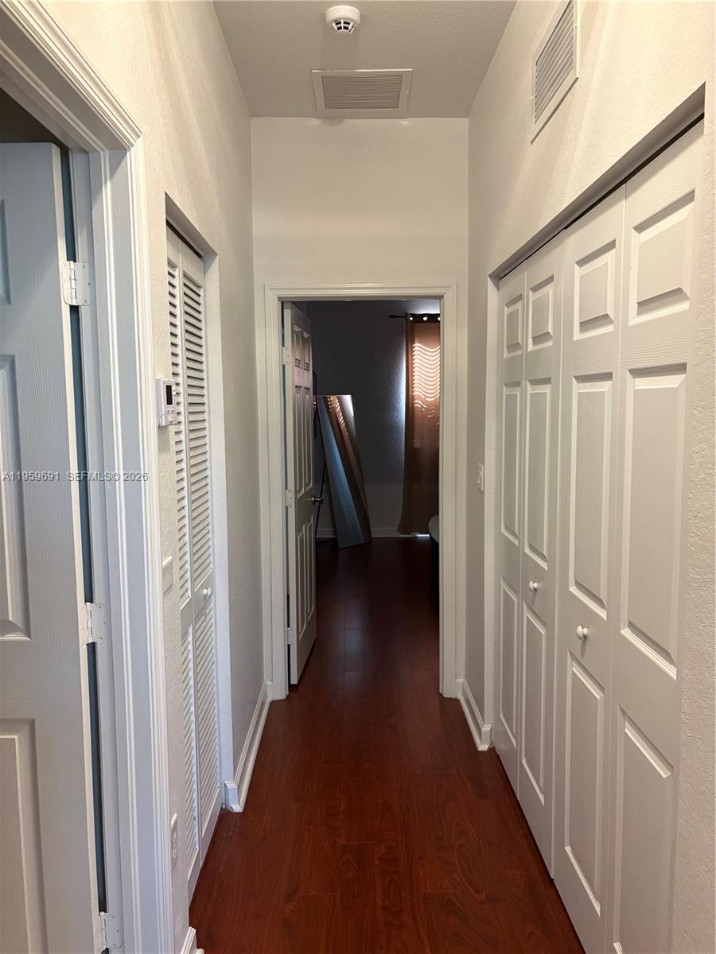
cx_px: 358
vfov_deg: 67.3
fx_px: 717
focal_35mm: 26
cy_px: 477
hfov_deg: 53.1
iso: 320
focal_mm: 5.96
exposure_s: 1/60
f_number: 1.6
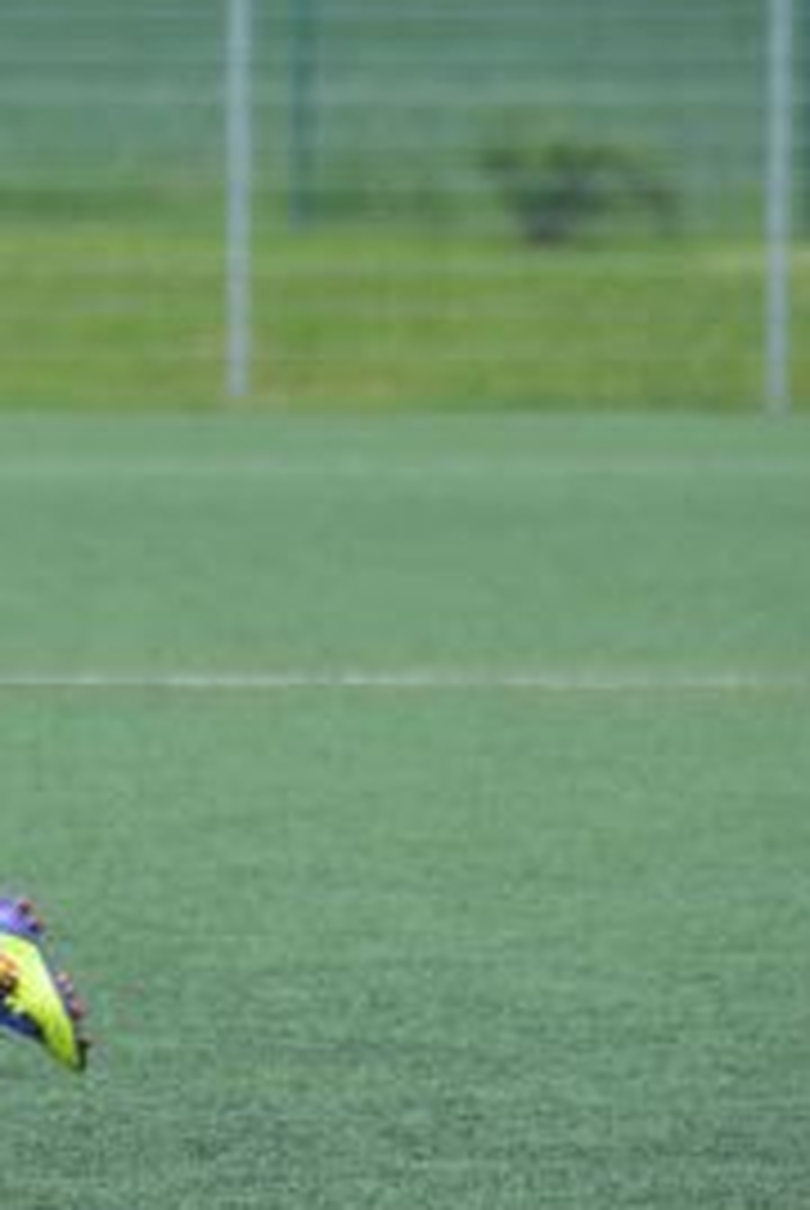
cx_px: -162
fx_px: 22485
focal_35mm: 668
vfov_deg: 3.1
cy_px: 645
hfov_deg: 2.1
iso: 400
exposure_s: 1/1250
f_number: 5.6
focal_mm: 200
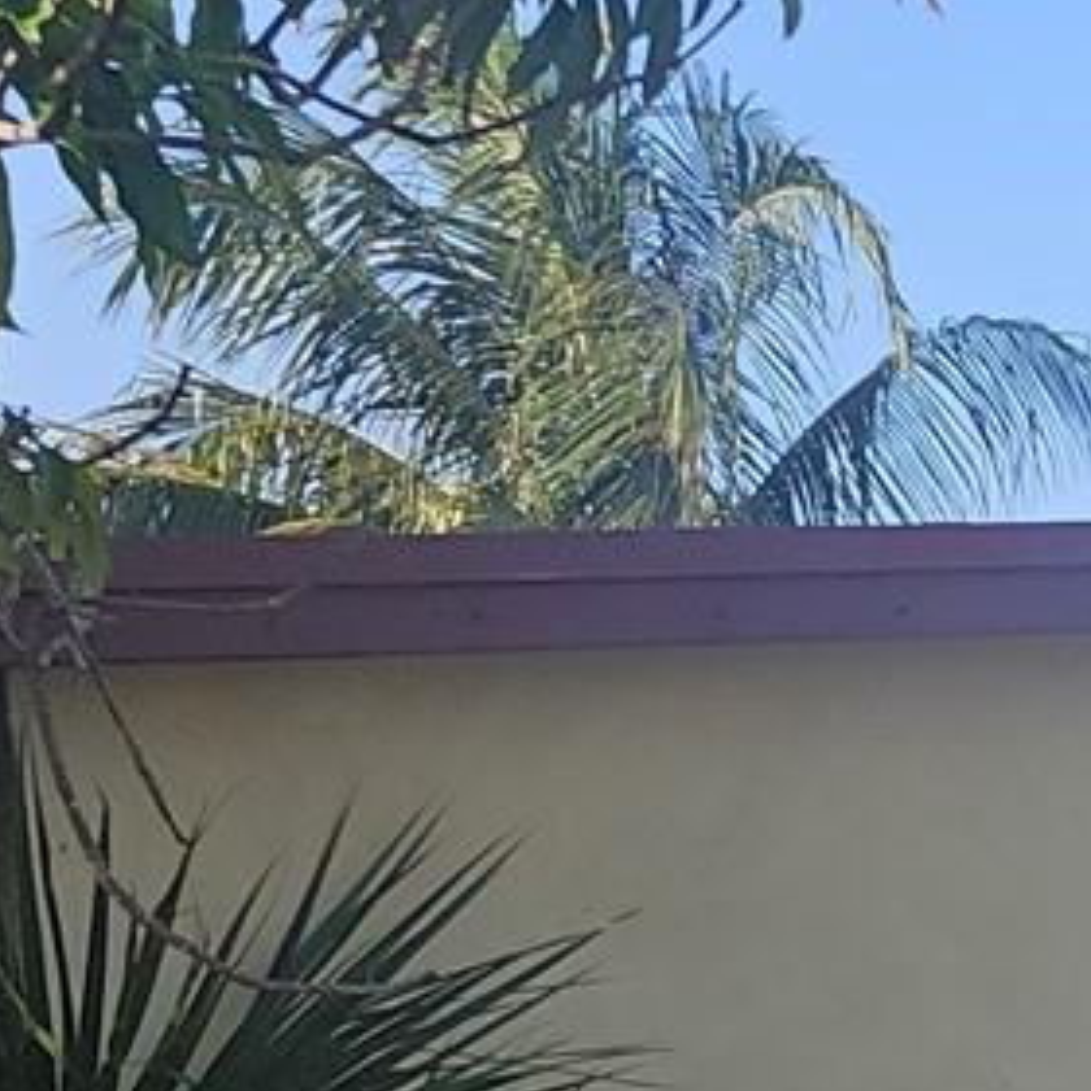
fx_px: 4136
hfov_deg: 11.8
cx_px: 2731
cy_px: 1586
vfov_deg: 14.2
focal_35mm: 116
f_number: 1.7
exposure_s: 1/353
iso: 10
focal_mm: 6.3
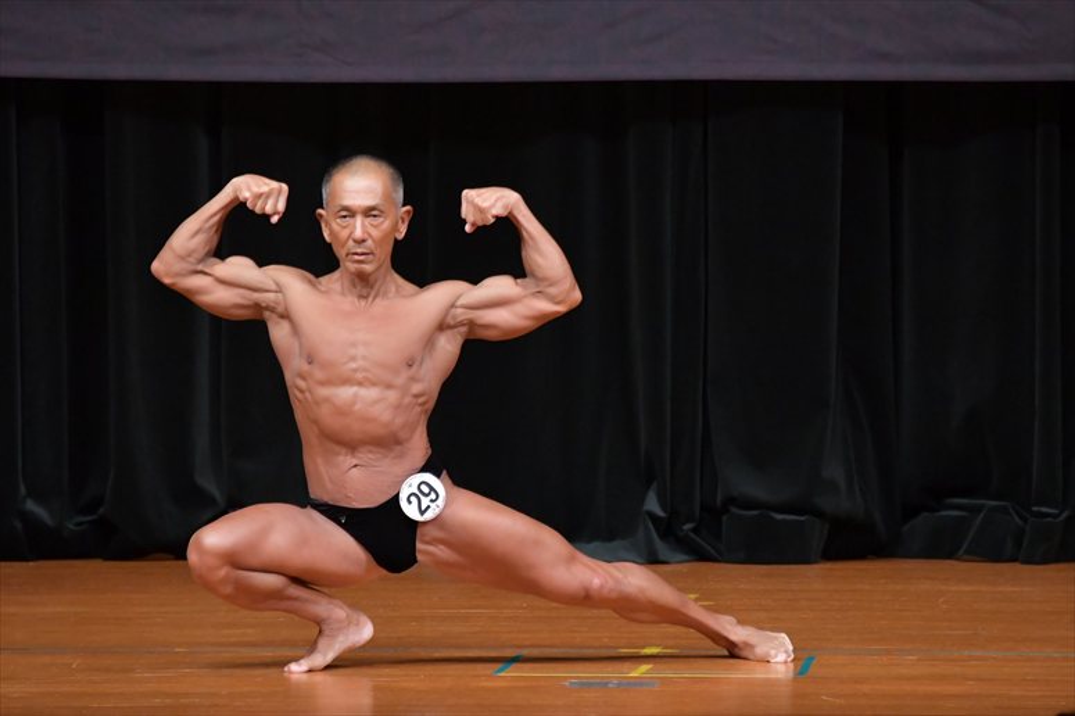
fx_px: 13431
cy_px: 358
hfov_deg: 4.6
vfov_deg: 3.1
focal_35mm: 450
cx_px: 538
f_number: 5.6
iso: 5000
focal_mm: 300
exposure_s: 1/400
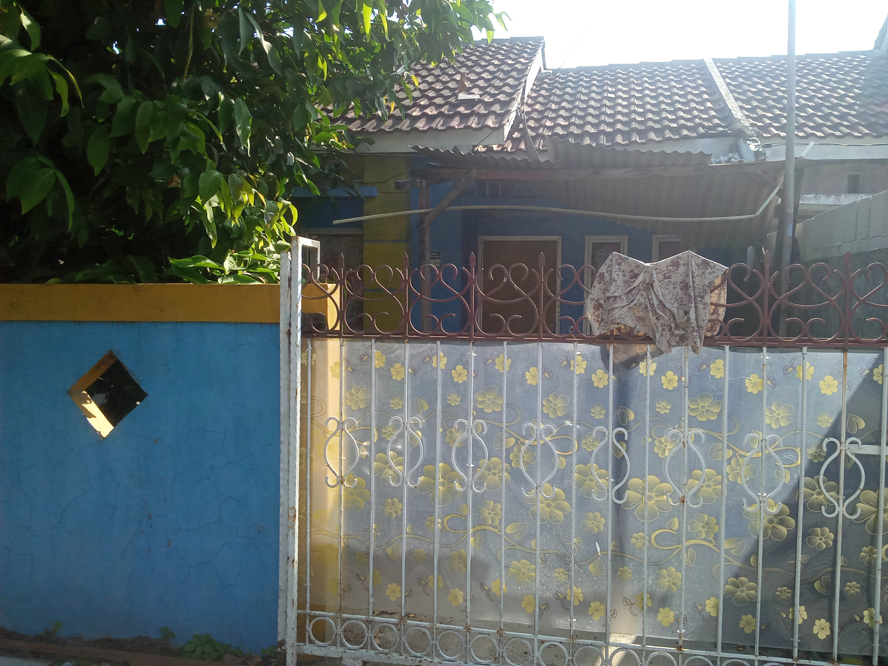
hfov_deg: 63.4
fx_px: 718
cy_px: 333
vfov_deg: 49.7
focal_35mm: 28
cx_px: 444
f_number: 2.2
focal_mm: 3.73
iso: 114
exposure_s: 1/925
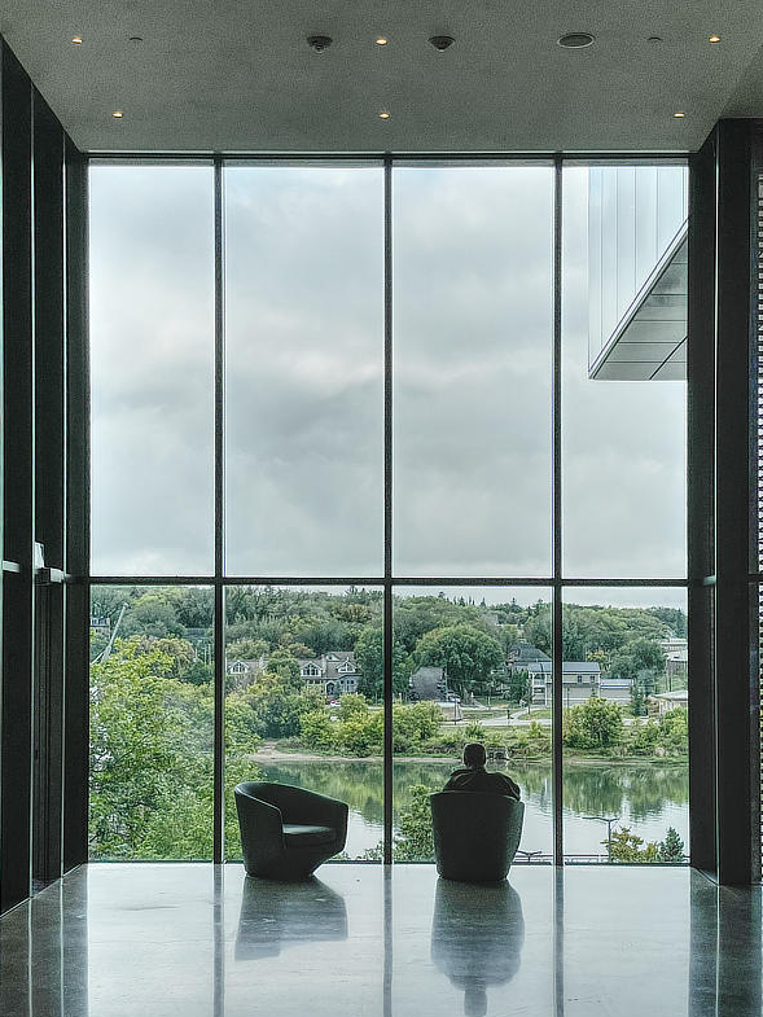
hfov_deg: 27.5
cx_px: 387
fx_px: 1557
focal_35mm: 53
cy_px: 507
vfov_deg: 36.2
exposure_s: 1/813
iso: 25
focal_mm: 6
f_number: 2
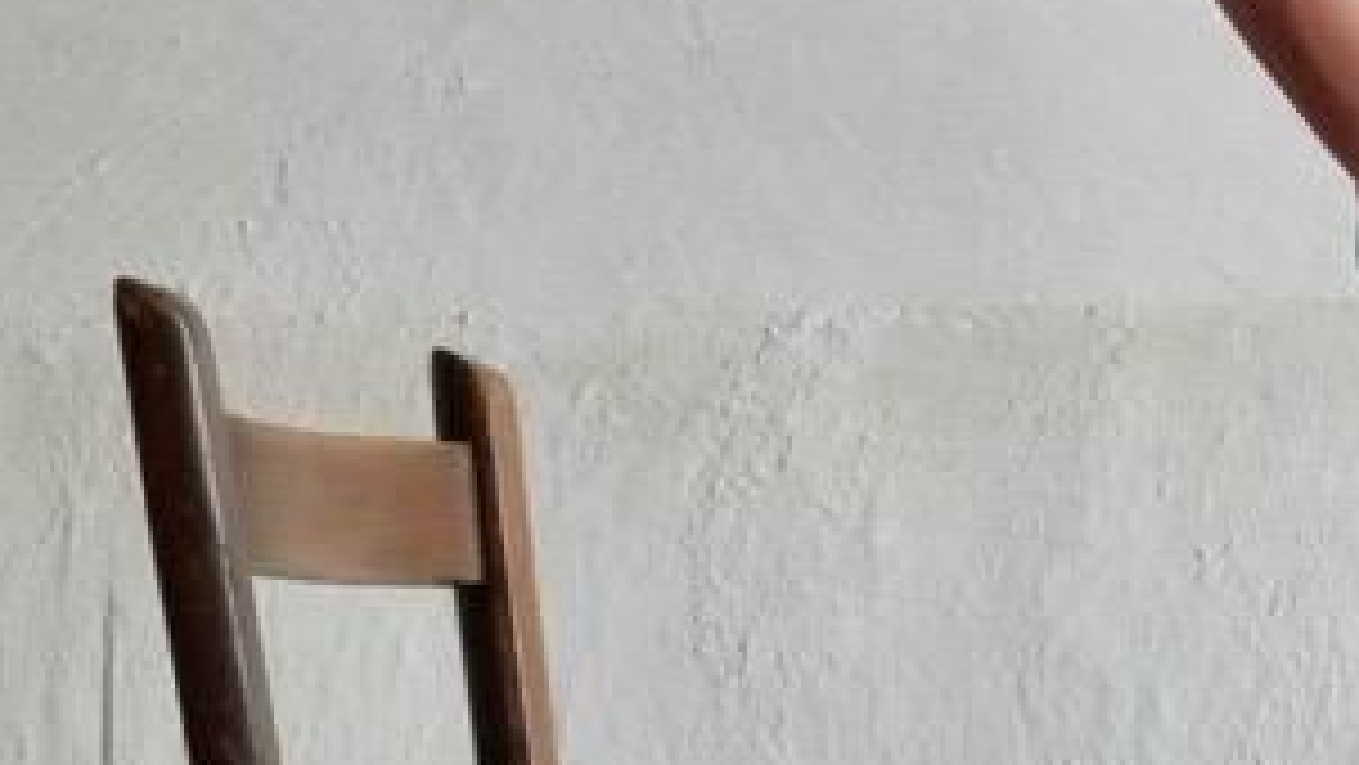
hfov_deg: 10.8
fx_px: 7100
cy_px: 844
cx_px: 1332
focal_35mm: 197
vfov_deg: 6.1
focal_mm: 32
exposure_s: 1/40
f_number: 3.8
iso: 3200
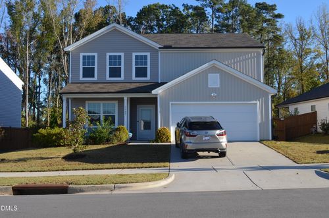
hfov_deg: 49.6
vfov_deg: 34.1
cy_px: 109
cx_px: 164
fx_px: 356
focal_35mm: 39
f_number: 8
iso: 200
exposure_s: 1/250
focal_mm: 26
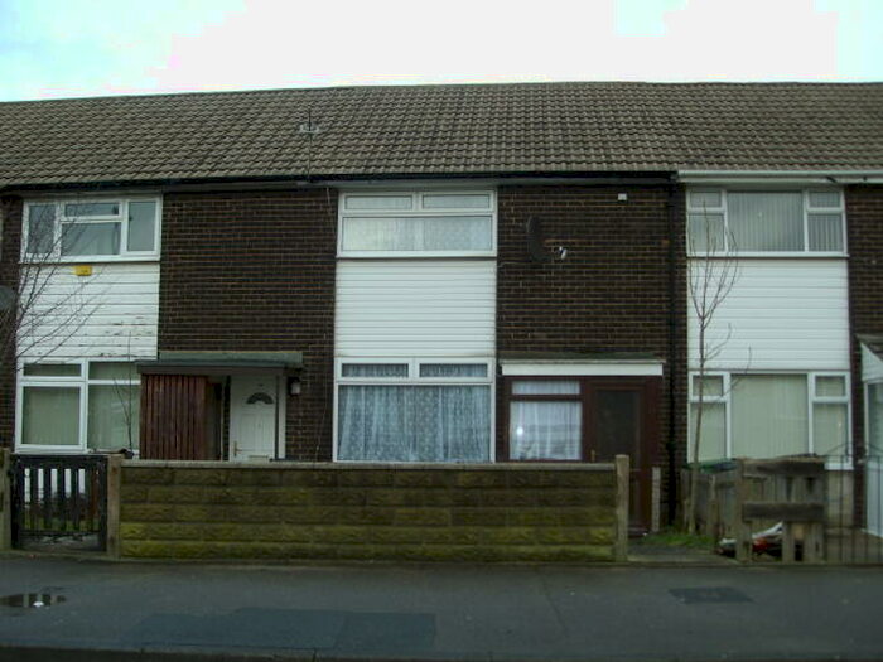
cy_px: 331
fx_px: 918
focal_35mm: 36
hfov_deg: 51.4
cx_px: 442
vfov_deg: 39.7
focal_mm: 6
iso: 80
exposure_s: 1/125
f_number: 2.7
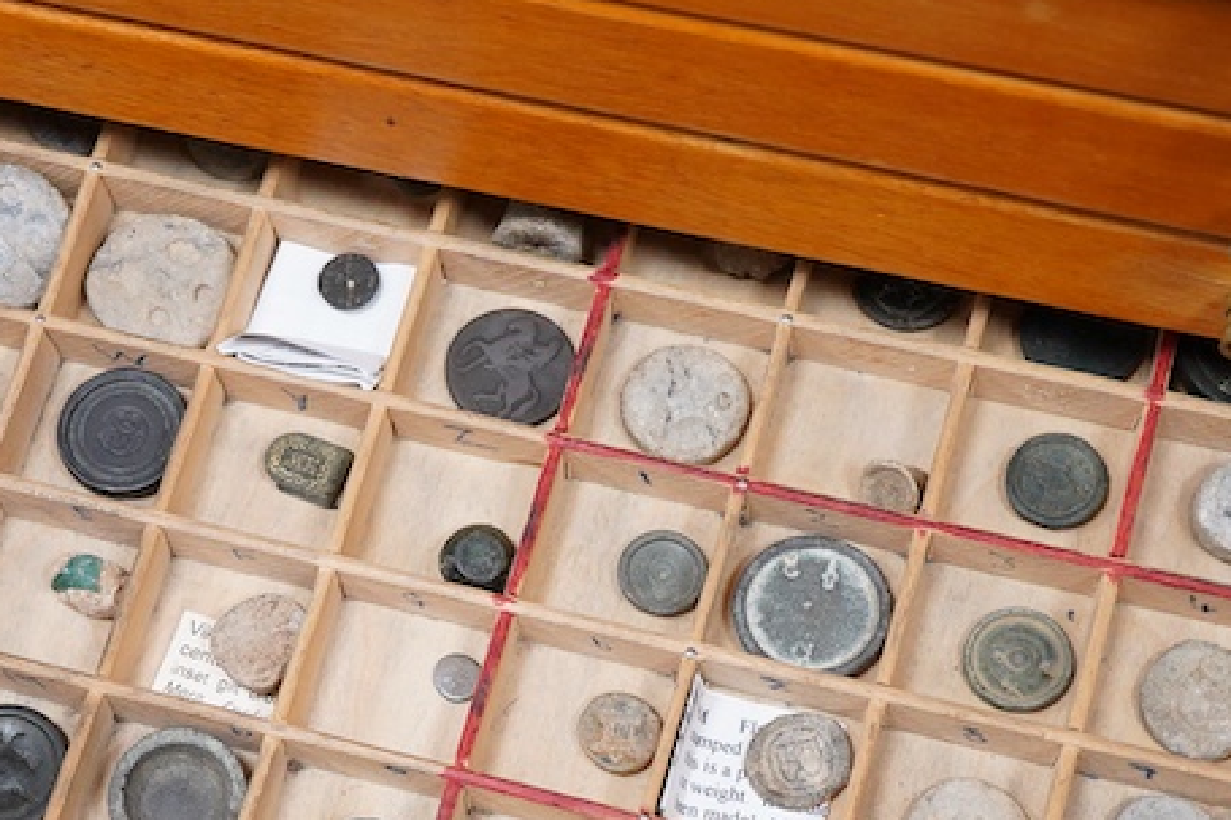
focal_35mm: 89
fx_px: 3042
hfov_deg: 22.7
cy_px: 771
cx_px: 333
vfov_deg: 15.1
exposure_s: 1/125
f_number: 3.5
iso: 1600
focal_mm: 30
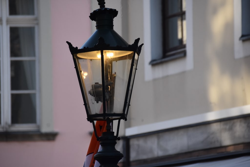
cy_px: 84
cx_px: 125
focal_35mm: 360
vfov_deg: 3.8
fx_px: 2500
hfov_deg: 5.7
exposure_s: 1/800
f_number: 7.1
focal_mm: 240
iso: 800
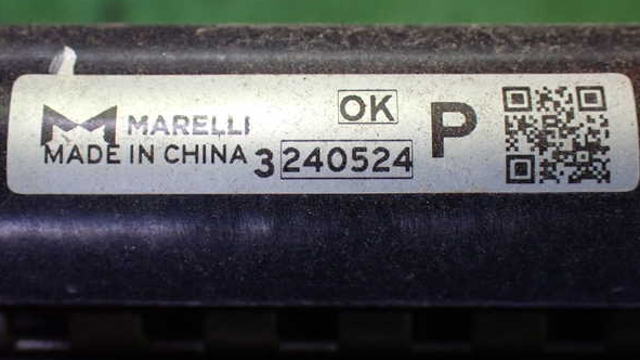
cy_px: 158
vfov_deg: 23.0
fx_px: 882
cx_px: 318
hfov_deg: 39.9
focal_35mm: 52
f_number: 3.1
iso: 800
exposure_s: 1/60
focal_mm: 8.4
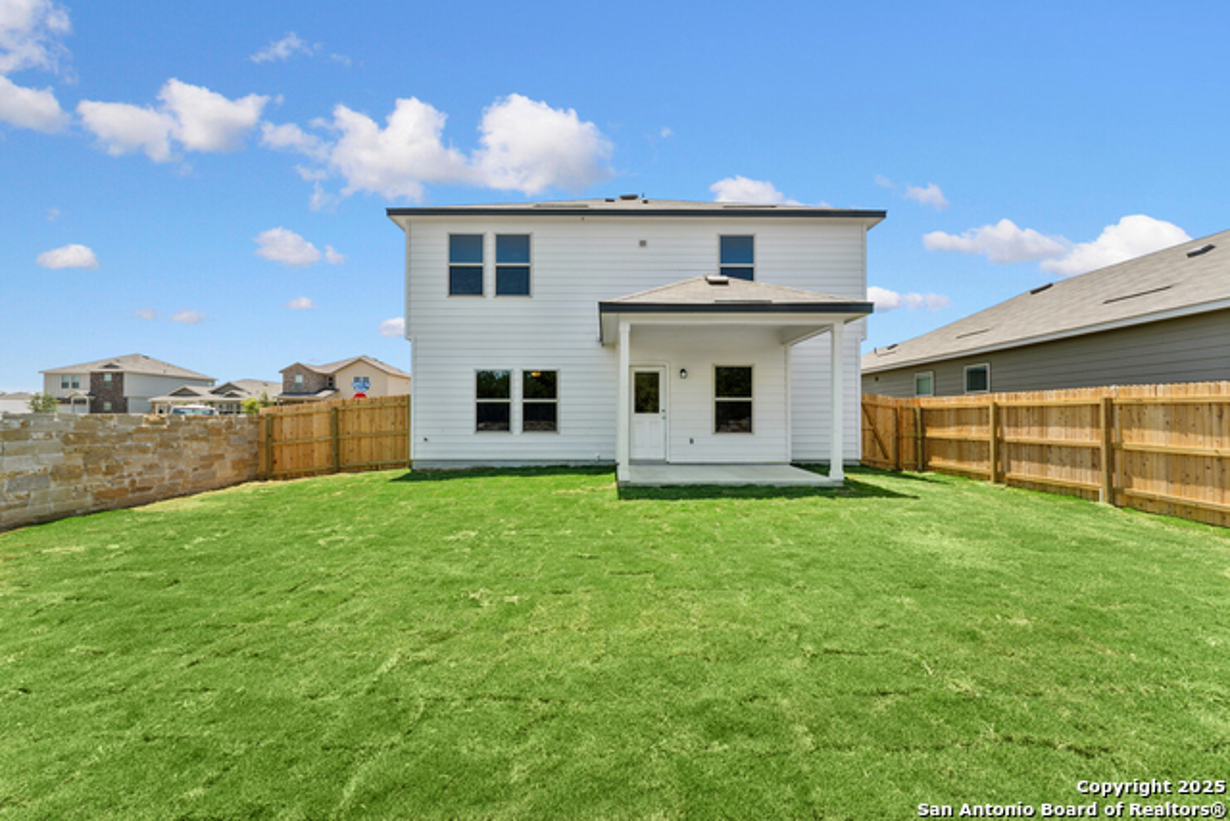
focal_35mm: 14
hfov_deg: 104.2
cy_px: 410
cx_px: 615
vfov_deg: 81.2
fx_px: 478
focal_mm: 14
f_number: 14
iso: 100
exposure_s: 1/80
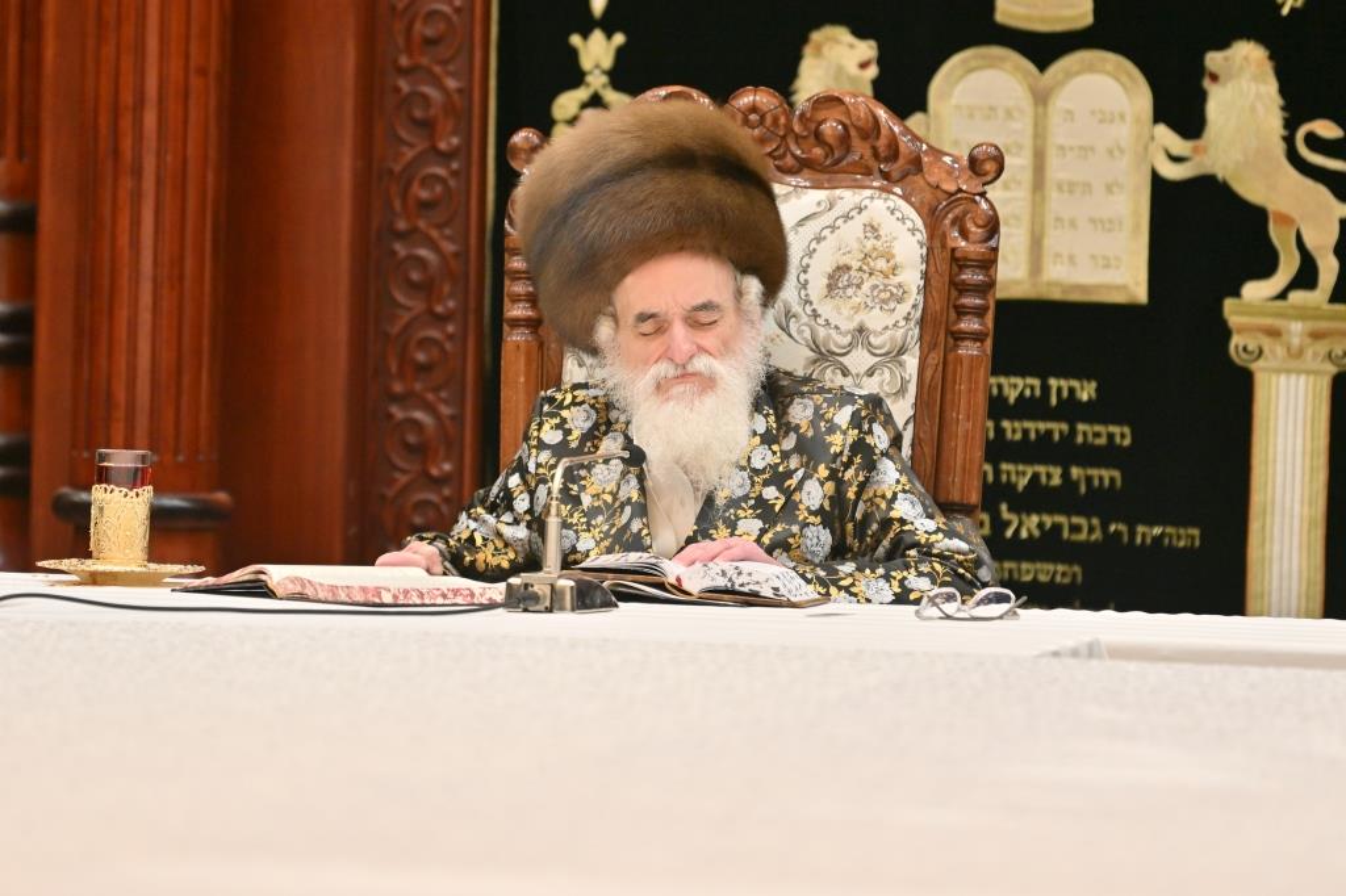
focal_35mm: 300
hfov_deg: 6.9
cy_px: 448
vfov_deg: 4.6
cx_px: 673
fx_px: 11212
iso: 400
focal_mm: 200
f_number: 2.8
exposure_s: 1/400
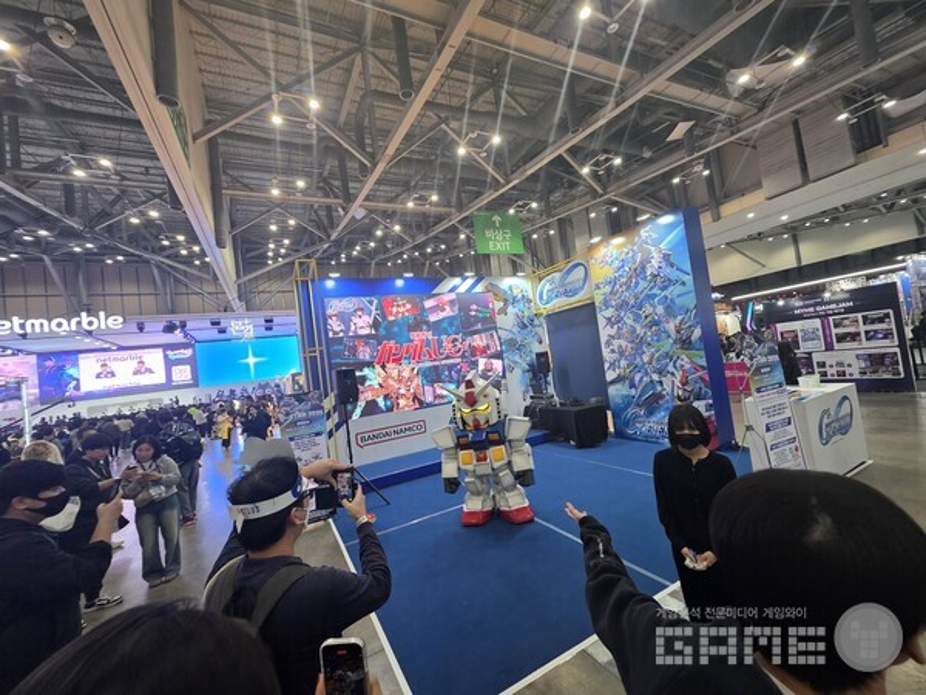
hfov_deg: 106.2
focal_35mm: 13
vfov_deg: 89.9
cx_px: 463
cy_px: 348
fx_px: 348
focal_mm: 2.2
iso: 200
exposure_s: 1/120
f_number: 1.9
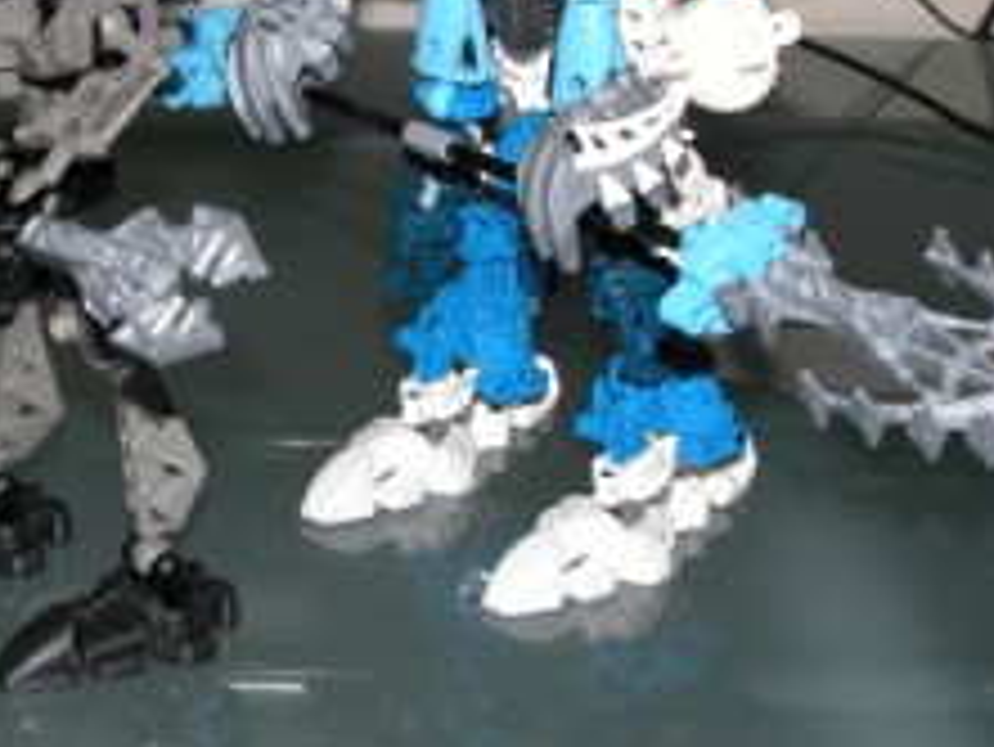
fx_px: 1982
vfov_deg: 21.2
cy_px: 225
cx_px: 265
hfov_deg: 27.8
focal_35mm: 69
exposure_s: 1/60
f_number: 5
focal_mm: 8.9
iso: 100
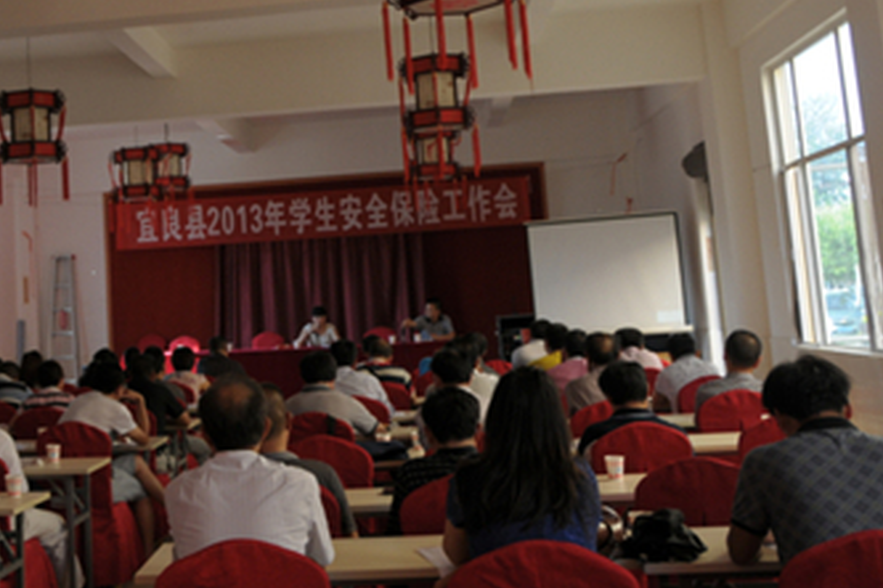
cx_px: 154
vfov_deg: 24.4
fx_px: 1324
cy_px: 66
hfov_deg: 35.5
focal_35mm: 54
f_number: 5
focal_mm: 20
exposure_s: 1/100
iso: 200
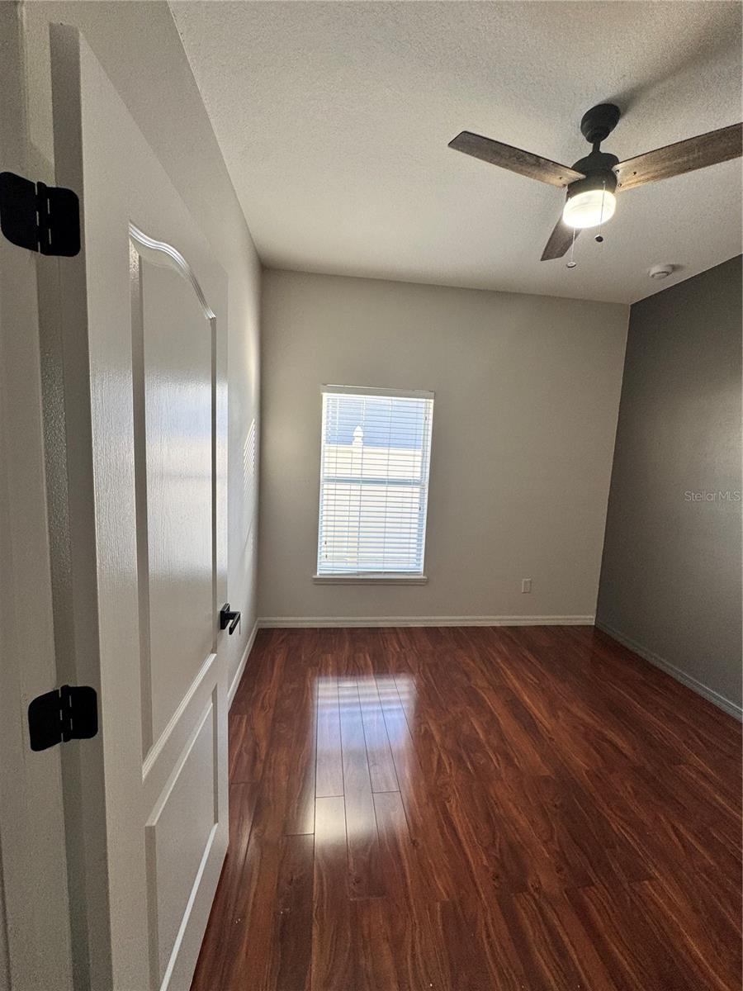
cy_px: 496
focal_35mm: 14
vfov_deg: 102.1
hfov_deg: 85.7
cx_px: 372
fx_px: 401
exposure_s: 1/120
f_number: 2.2
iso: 100
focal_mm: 2.22
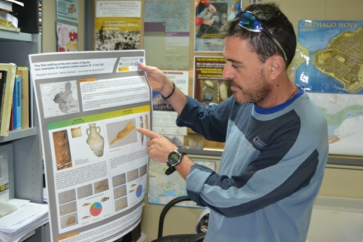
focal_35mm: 41
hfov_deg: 47.4
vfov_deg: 32.6
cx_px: 188
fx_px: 413
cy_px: 124
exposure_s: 1/60
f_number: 4
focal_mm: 26
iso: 1400
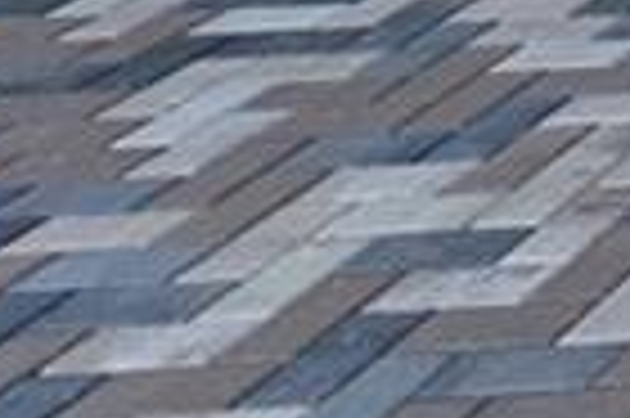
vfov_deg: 9.1
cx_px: 2169
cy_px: -876
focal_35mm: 117
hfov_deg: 9.7
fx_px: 2045
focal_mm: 16
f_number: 8
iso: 640
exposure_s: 1/200
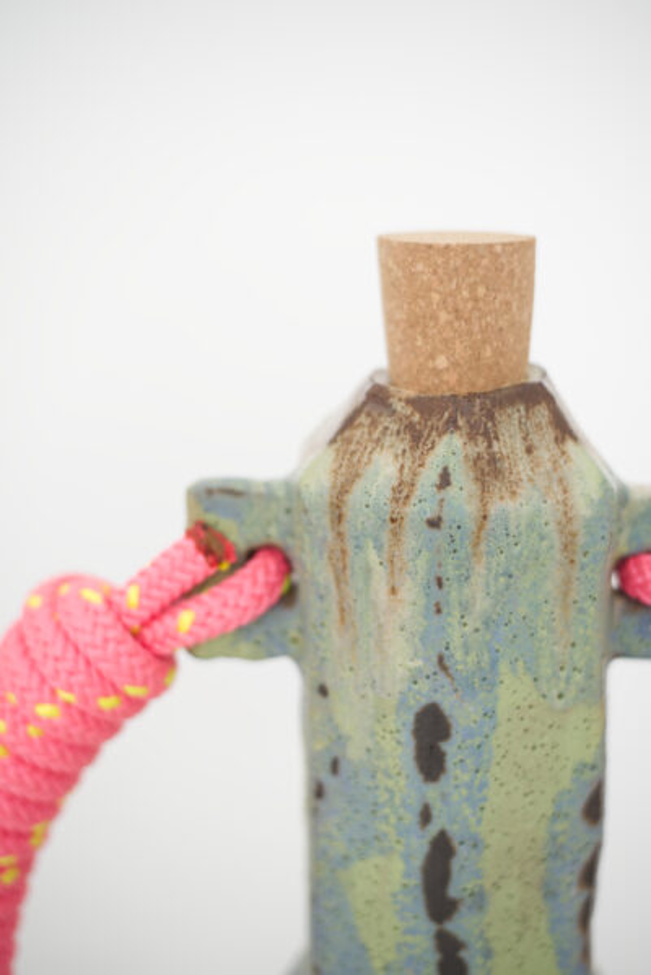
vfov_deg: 39.6
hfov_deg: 27.0
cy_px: 488
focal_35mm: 50
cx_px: 326
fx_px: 1355
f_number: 2.2
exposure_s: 1/80
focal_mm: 50
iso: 200
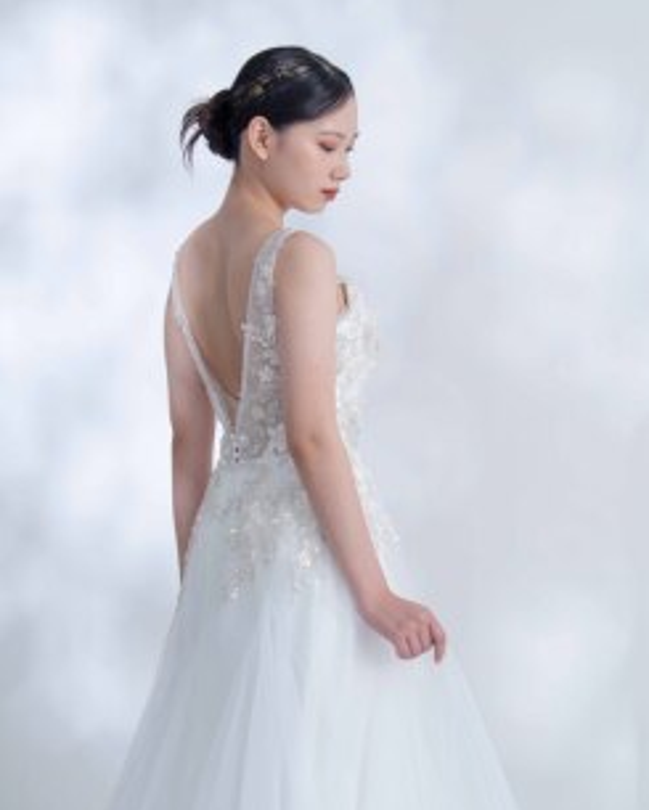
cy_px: 400
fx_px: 2928
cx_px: 379
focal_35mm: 122
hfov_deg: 12.6
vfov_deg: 15.8
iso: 200
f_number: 4
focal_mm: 55
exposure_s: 1/125
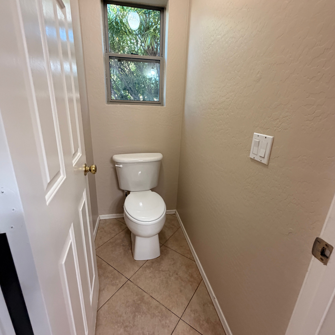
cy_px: 167
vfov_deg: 84.0
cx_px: 163
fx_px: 186
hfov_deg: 84.0
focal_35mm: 17
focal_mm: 2.22
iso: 400
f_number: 2.2
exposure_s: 1/60
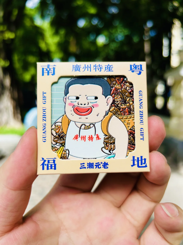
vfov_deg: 67.3
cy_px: 122
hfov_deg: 53.1
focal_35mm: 26
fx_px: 183
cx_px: 92
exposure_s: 1/1511
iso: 50
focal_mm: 5.7
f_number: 1.5
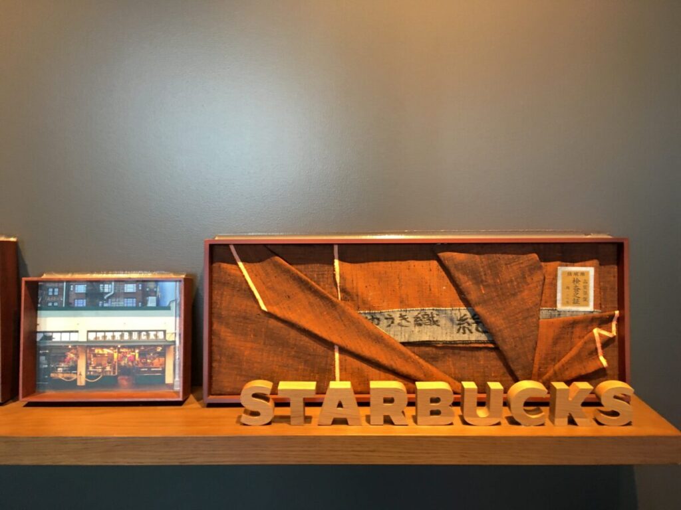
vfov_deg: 48.2
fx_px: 571
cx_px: 340
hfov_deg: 61.7
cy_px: 255
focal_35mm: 29
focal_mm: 4.15
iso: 100
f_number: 2.2
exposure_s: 1/30
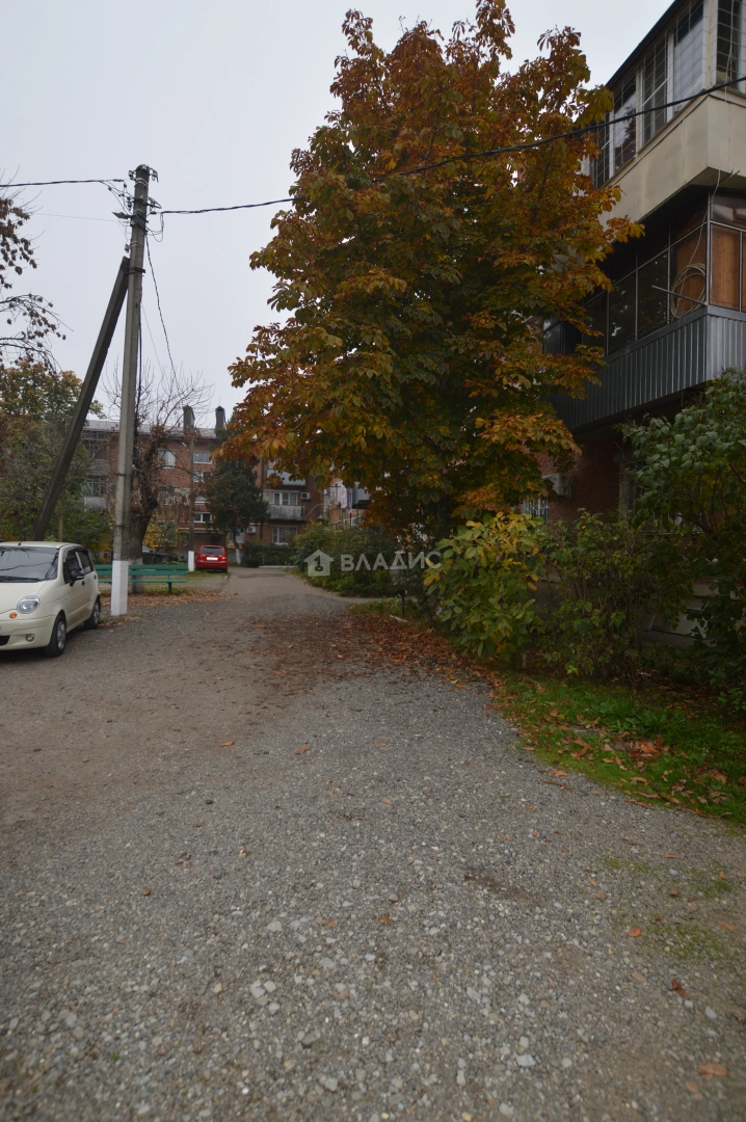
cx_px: 373
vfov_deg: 95.0
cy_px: 561
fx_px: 514
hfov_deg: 72.0
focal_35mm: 16
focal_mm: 11
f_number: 5
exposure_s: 1/200
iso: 100
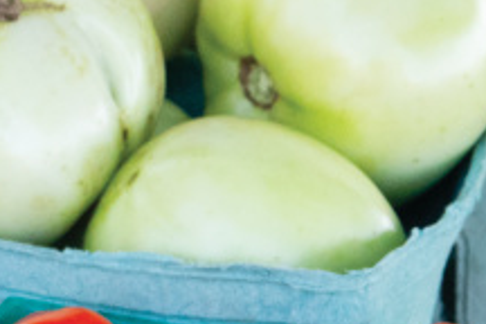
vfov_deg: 6.7
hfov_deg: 9.5
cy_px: 64
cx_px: -448
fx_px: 2754
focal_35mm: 204
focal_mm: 16.3
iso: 500
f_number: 5
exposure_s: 1/160
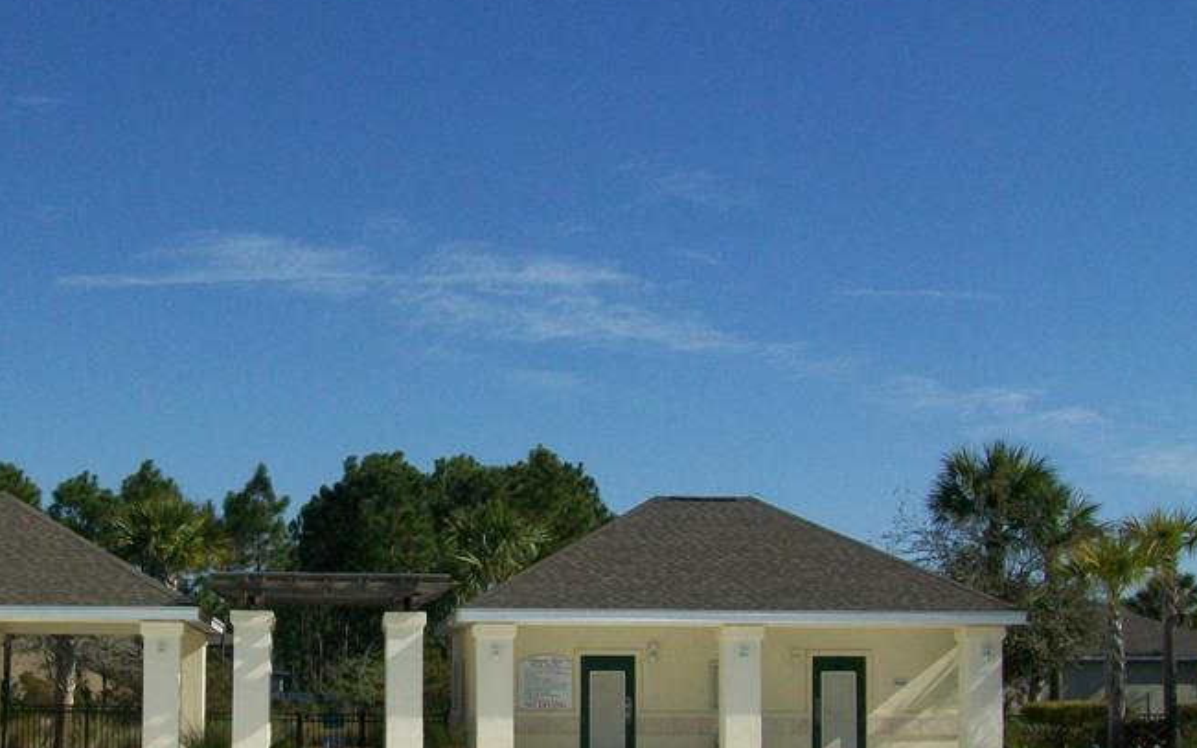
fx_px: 1957
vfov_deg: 21.5
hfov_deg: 33.4
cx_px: 307
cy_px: 531
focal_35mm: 60
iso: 64
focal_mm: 6
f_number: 4.8
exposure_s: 1/800
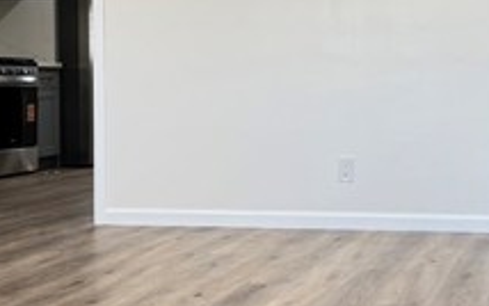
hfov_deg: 26.6
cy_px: 107
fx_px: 1013
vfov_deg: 17.1
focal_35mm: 76
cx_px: 395
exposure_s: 1/60
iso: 125
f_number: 1.78
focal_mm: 6.76
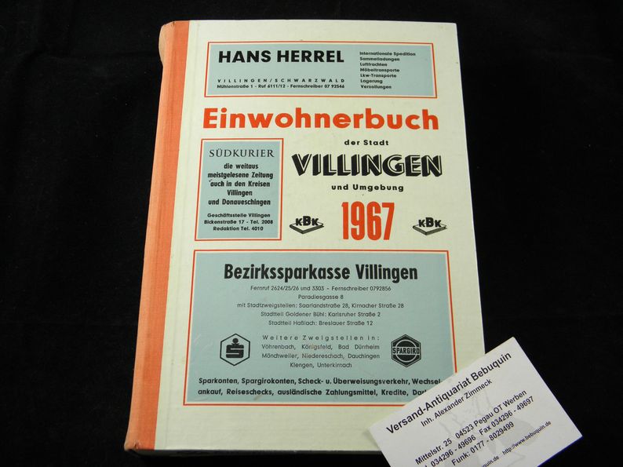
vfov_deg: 36.8
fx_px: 702
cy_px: 234
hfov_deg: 47.9
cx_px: 312
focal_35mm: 39
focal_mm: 7.1
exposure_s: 1/40
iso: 125
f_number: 3.8
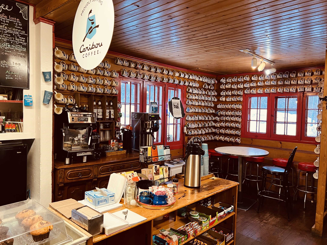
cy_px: 122
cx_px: 164
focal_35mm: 26
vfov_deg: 53.1
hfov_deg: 67.3
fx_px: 246
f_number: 1.5
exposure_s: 1/42
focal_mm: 5.7
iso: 125
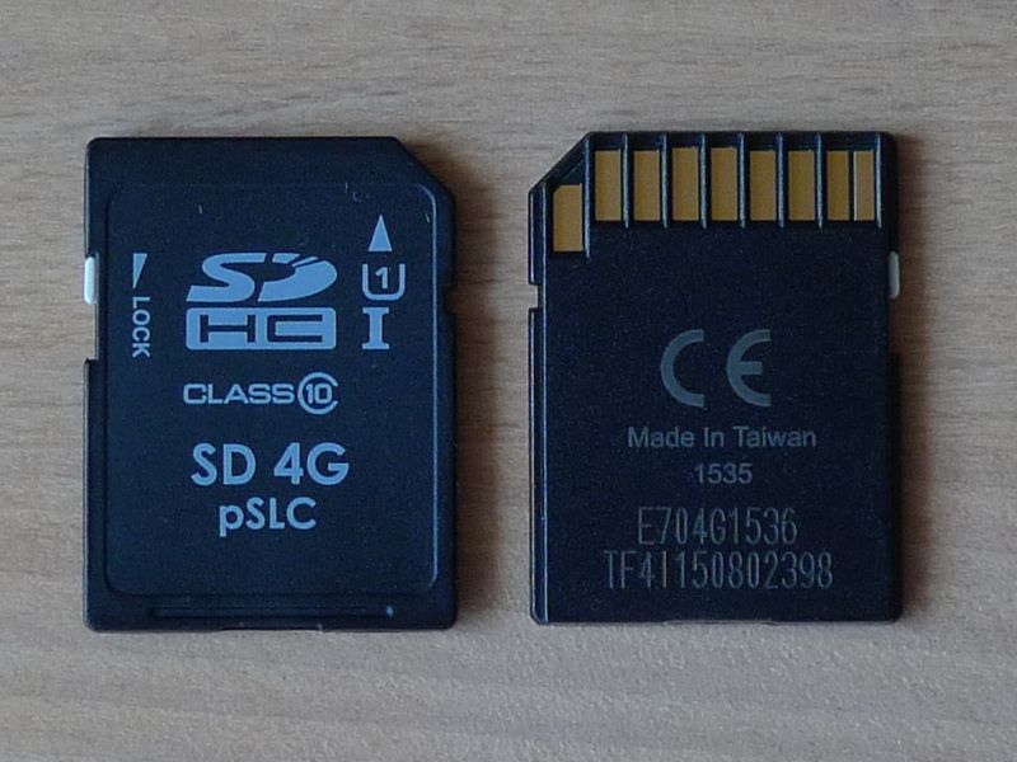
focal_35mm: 44
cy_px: 381
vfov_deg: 32.9
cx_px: 508
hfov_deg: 42.9
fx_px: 1293
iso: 160
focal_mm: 9.3
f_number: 3.2
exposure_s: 1/60
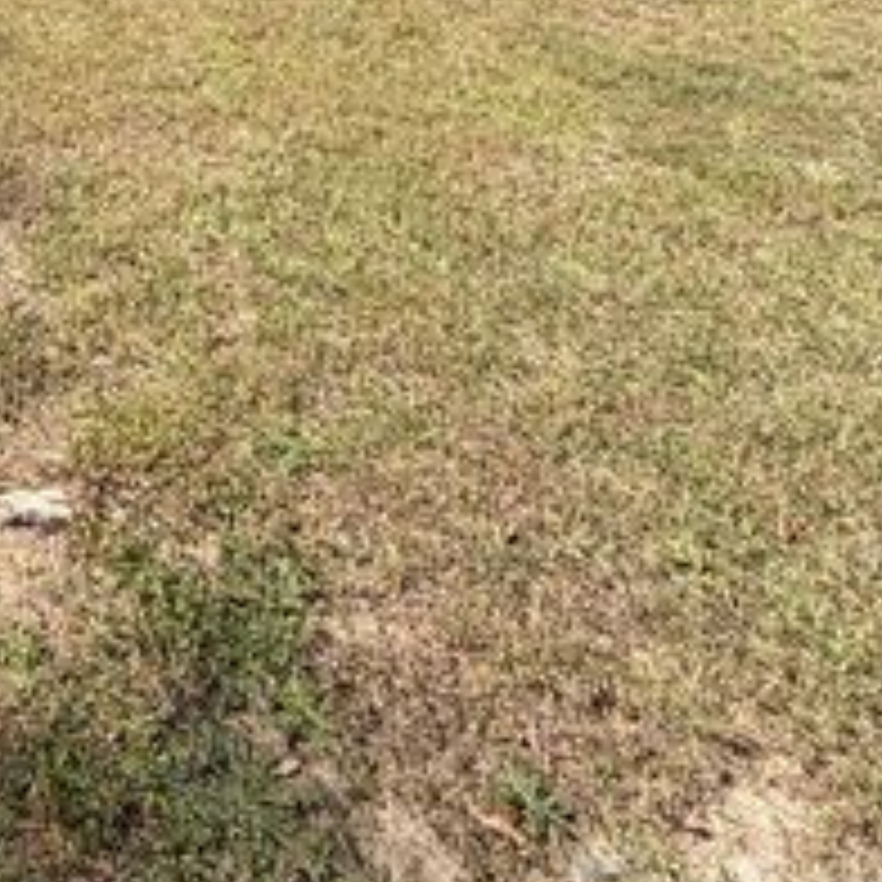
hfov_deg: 32.4
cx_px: -202
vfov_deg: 27.8
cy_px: -430
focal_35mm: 42
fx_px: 1211
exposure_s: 1/770
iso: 32
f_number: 2.2
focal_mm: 2.22
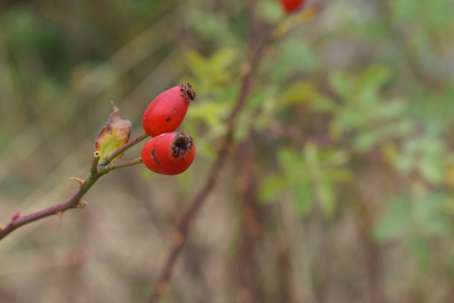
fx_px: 1040
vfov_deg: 16.6
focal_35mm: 82
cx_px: 227
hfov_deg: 24.6
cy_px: 152
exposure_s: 1/250
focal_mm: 55
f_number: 8
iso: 220
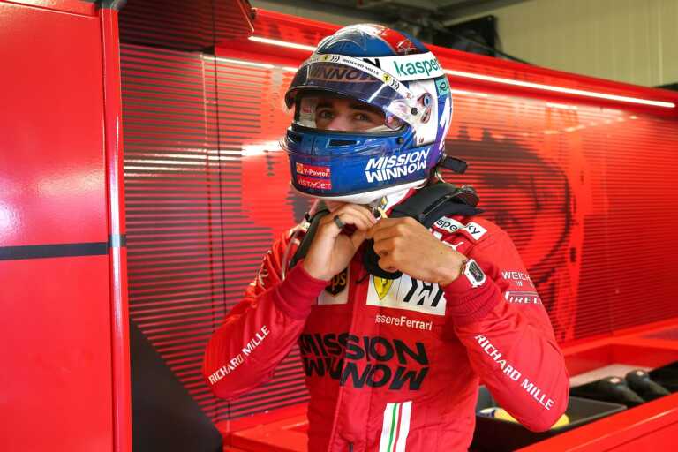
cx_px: 339
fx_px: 716
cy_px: 226
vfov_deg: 35.1
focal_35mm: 38
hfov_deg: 50.7
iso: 1000
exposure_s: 1/125
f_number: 4.5
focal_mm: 38
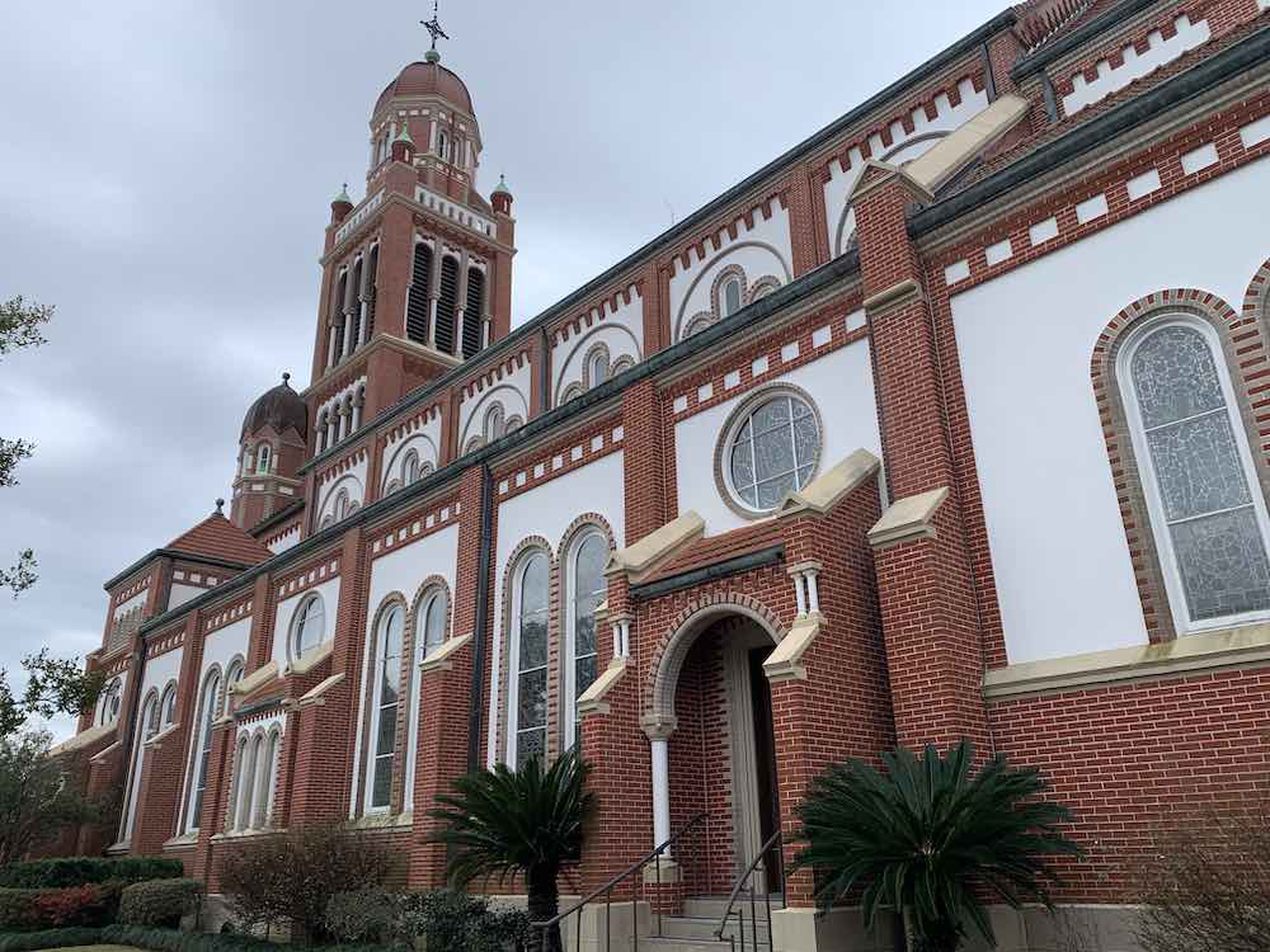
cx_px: 635
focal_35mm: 26
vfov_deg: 53.1
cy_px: 476
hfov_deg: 67.3
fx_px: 954
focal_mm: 4.25
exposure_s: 1/605
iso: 25
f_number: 1.8
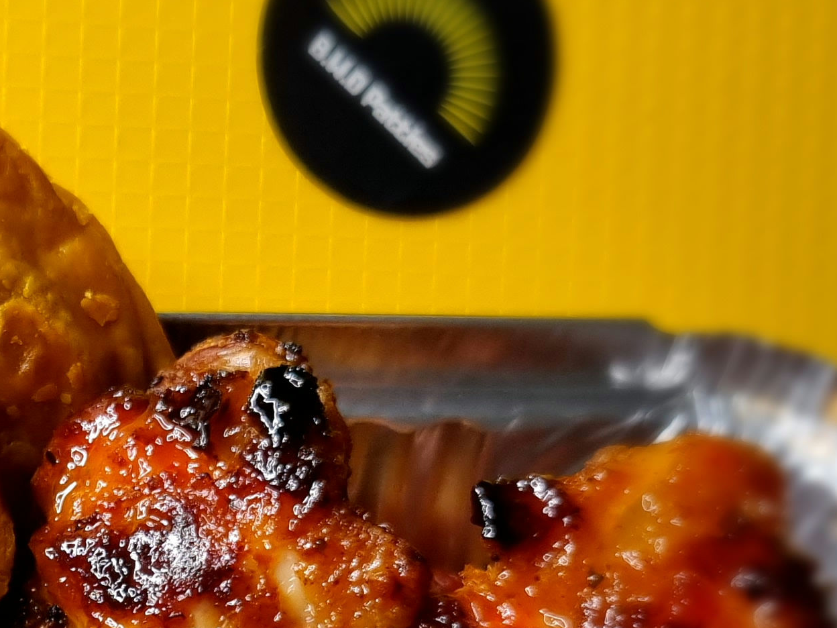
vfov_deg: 17.2
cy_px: 625
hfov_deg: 22.5
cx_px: 30
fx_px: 2031
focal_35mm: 84
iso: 125
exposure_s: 1/54
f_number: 1.8
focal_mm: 5.4
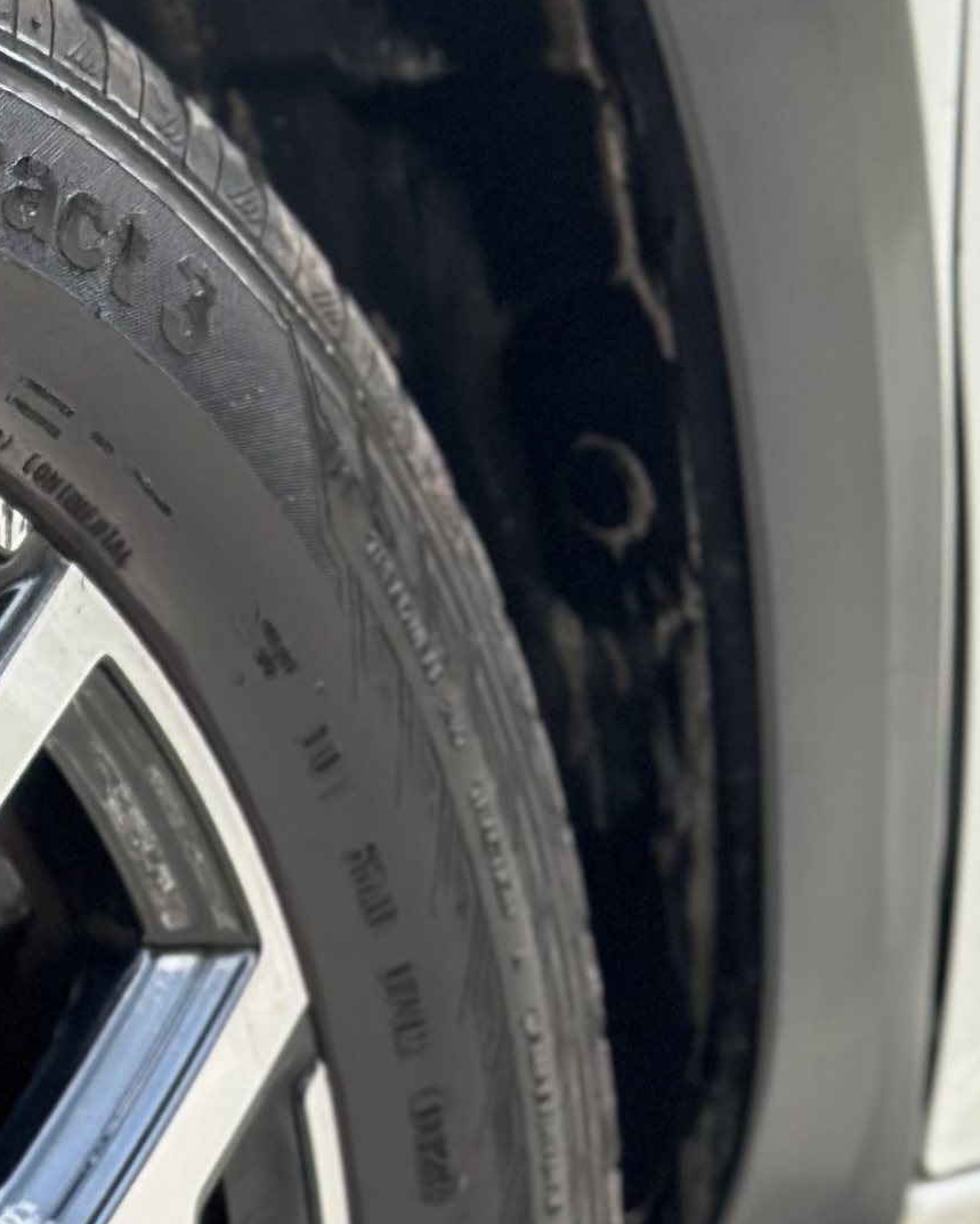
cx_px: -625
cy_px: 1326
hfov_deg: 8.5
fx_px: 6378
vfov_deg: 10.8
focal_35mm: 176
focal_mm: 6.86
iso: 80
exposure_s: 1/1227
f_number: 1.78
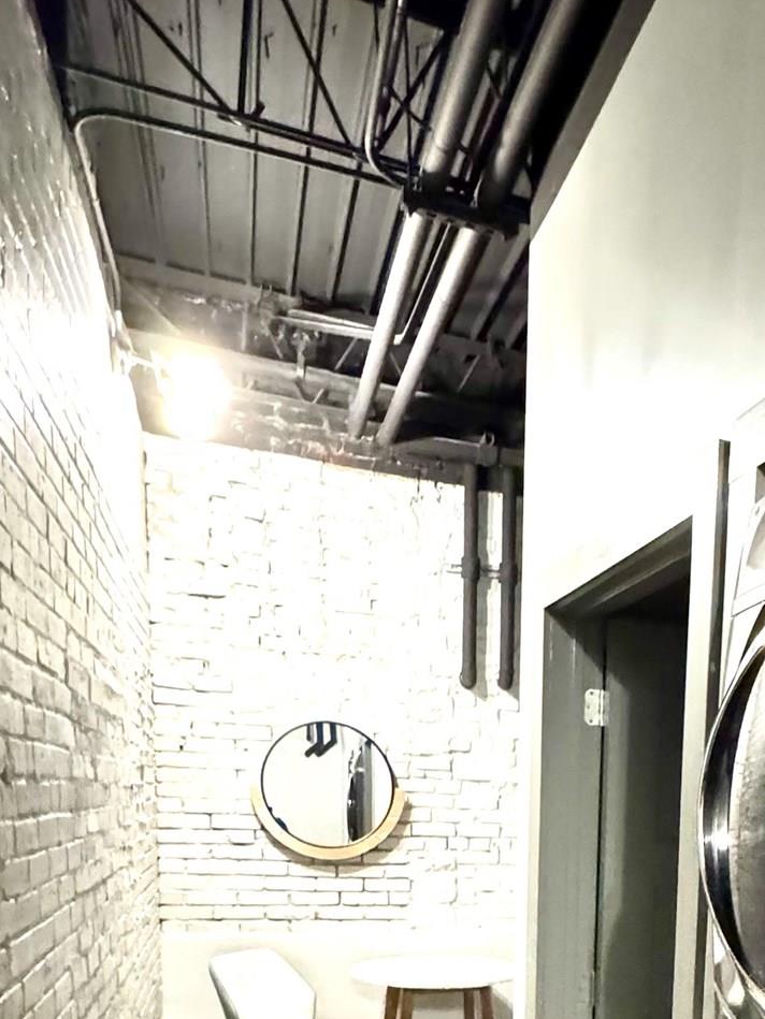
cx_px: 688
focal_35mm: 34
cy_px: 963
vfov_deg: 47.1
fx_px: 1002
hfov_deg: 38.9
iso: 1600
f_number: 2.2
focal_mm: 2.22
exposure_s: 1/40
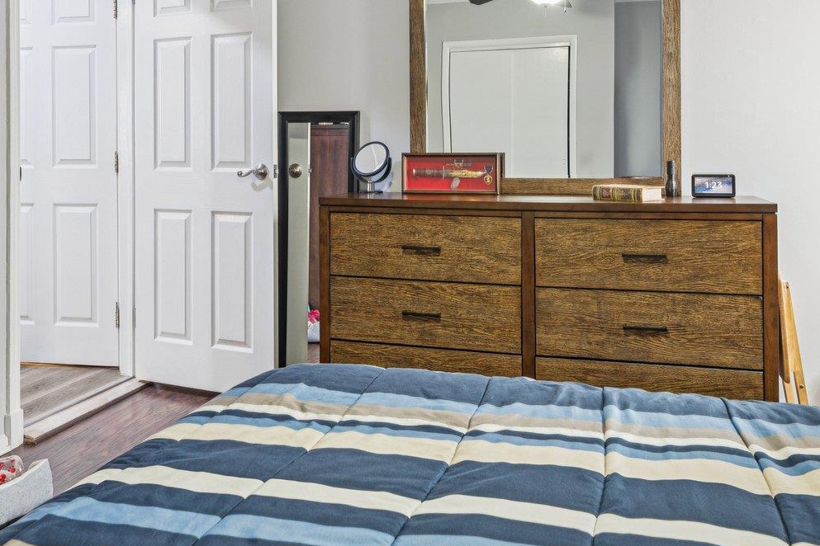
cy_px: 141
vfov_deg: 39.0
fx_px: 752
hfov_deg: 57.1
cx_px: 363
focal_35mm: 33
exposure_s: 1/2.5
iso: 250
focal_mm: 16
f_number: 8
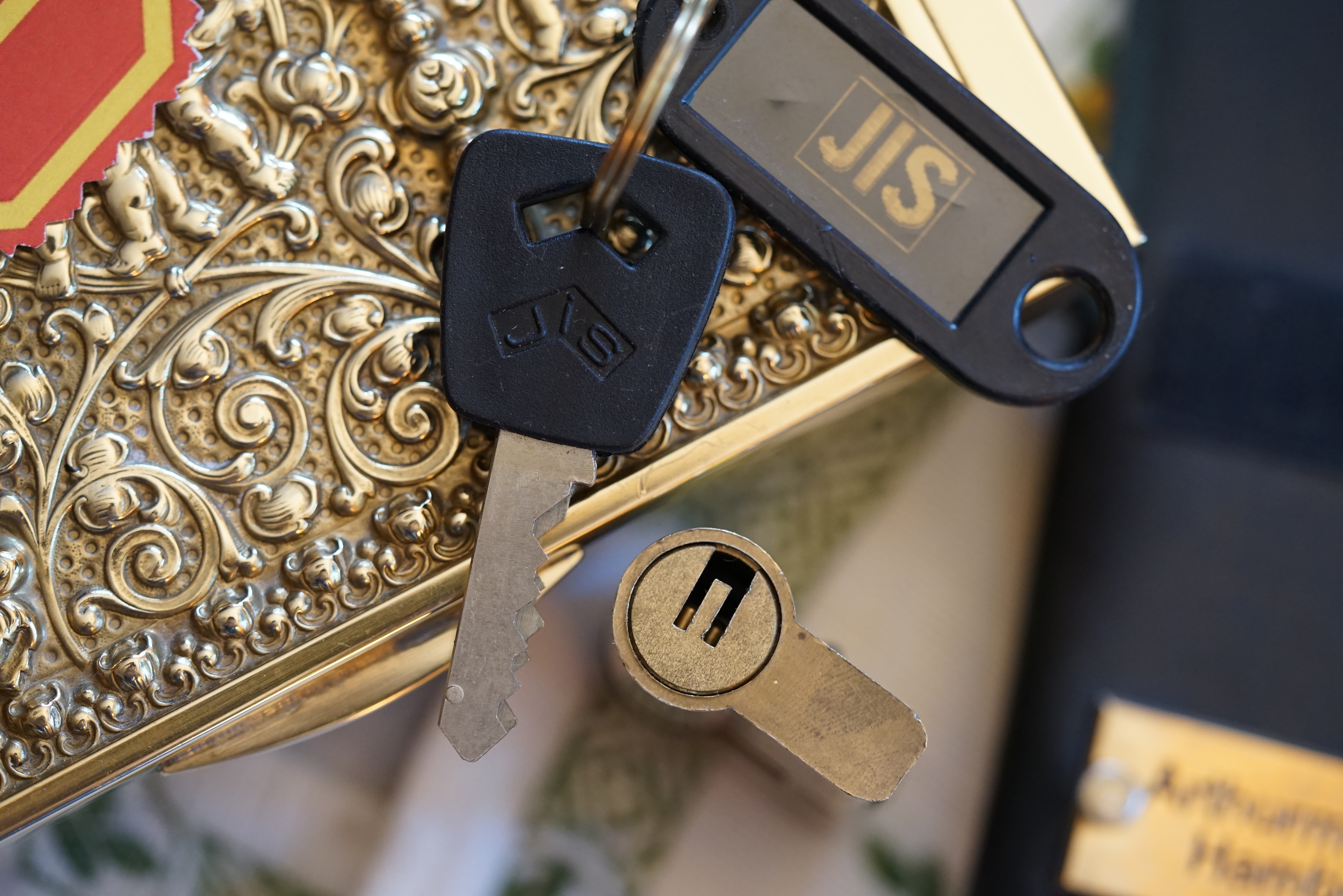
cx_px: 672
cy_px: 448
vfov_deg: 15.2
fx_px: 3357
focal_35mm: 90
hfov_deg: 22.6
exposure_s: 1/100
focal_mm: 90
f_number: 3.5
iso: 1600
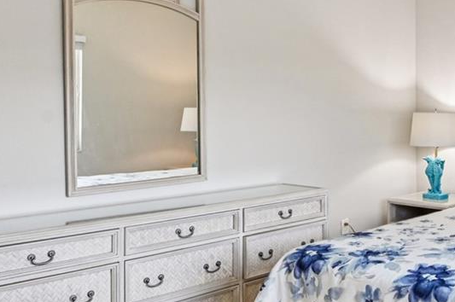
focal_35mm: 42
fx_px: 530
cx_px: 475
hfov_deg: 39.7
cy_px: 124
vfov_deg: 31.7
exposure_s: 1/40
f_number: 8
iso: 400
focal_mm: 14
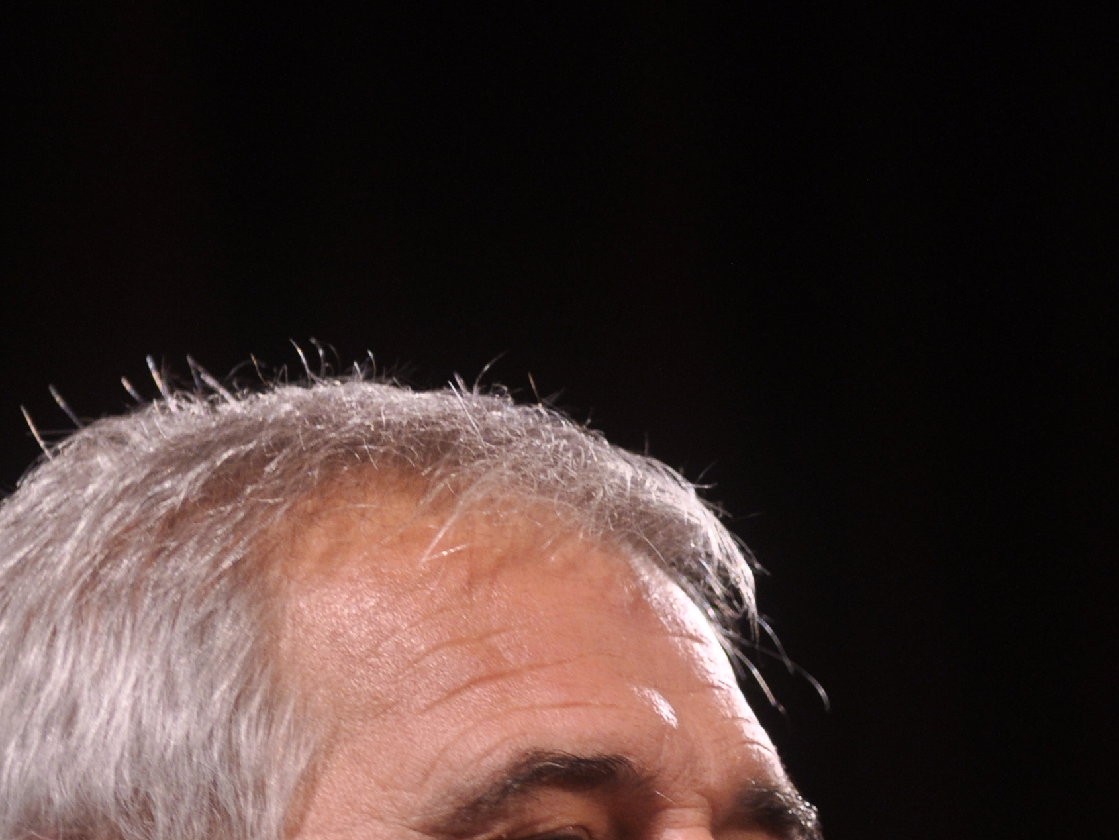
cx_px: 374
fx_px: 23634
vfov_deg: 2.0
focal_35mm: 731
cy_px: 1361
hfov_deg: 2.7
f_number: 2.8
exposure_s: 1/60
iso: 400
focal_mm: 200
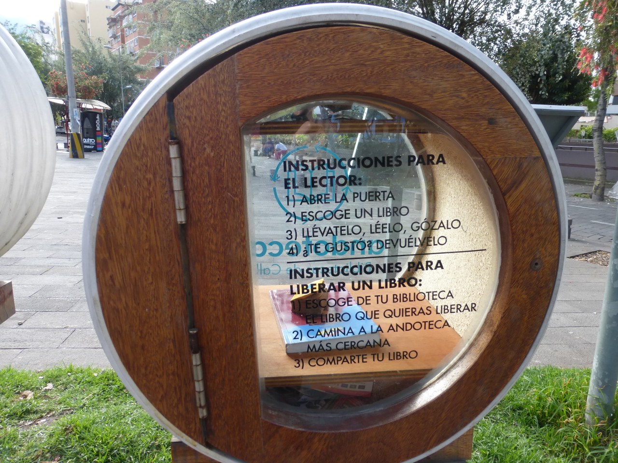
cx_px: 309
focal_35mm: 25
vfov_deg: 54.9
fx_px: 446
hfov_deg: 69.4
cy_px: 232
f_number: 3.5
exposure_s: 1/125
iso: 100
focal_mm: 4.3
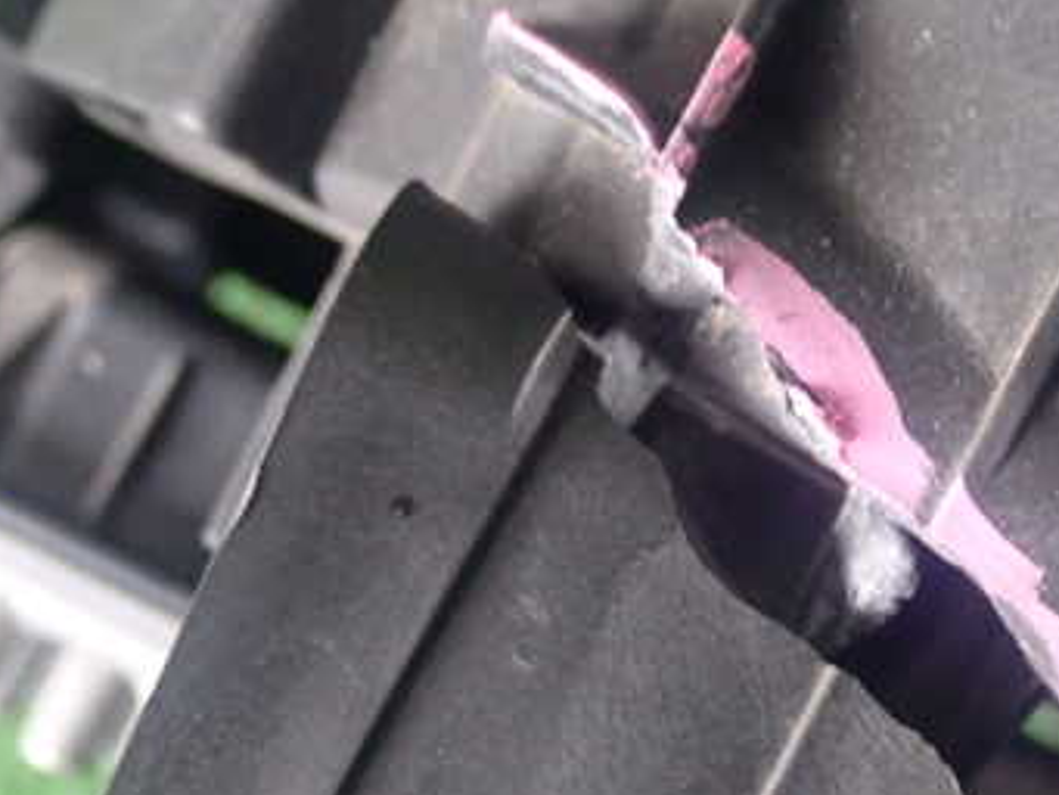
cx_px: 898
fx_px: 2693
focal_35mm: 88
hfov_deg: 21.9
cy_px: 469
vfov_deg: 16.8
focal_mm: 9.01
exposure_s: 1/25
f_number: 3.2
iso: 1000
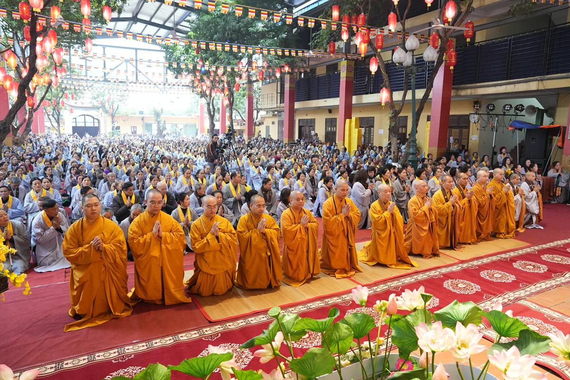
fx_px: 380
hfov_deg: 73.7
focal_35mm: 24
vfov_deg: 53.1
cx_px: 285
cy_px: 190
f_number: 4
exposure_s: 1/100
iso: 5000
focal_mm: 24
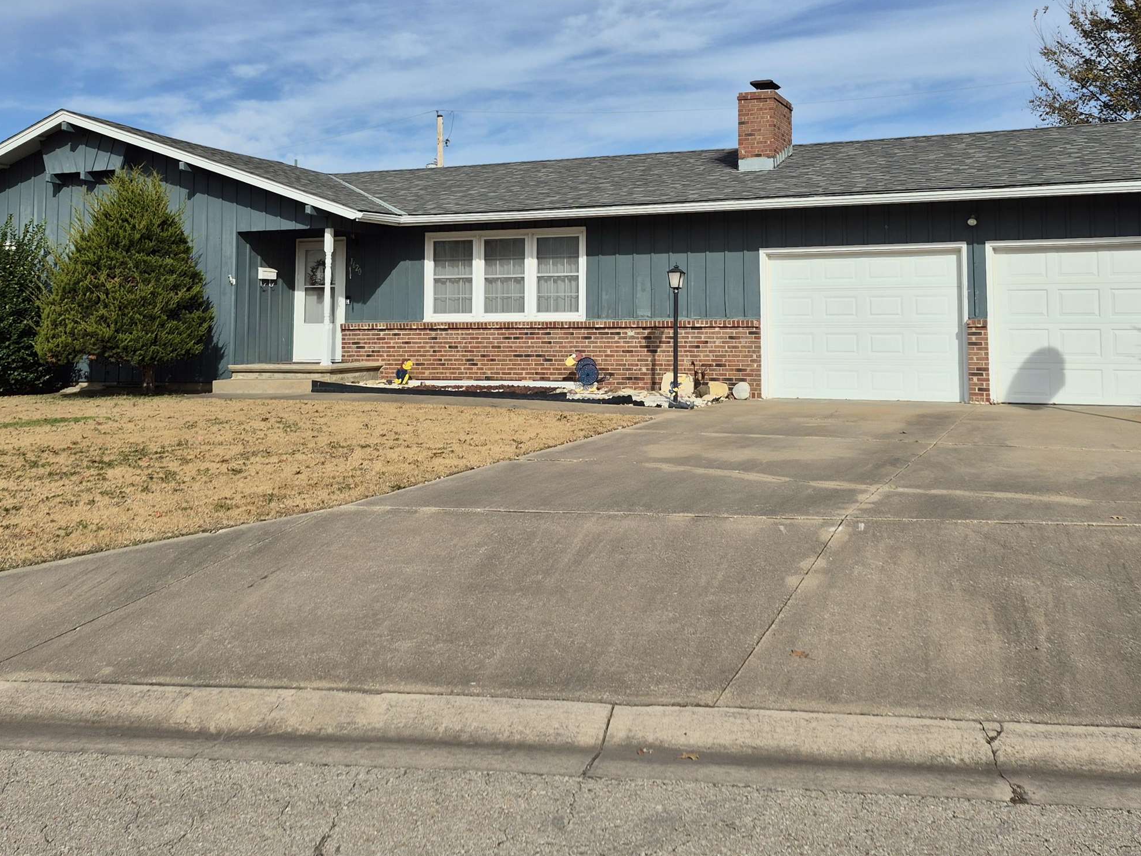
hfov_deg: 51.4
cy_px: 230
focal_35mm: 36
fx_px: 1187
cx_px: 584
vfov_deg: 38.8
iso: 25
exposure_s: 1/2536
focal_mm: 5.4
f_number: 1.8
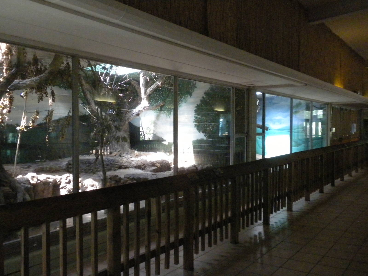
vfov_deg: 38.7
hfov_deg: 50.1
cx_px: 184
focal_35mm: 37
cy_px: 138
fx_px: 393
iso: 800
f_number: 3.5
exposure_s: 1/143
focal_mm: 6.6
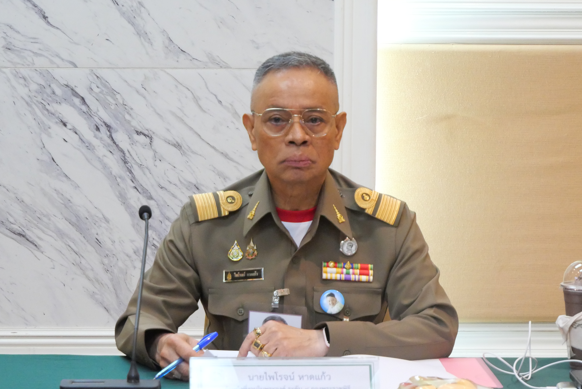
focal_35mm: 149
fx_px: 2410
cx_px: 264
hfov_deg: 13.8
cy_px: 241
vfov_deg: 9.2
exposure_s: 1/50
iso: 3200
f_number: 5.6
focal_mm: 55
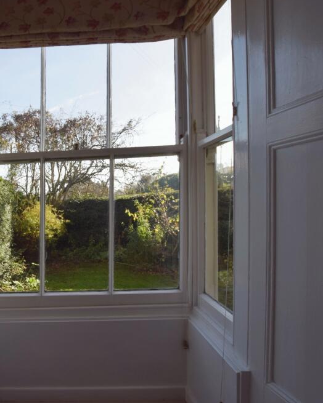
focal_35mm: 22
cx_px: 59
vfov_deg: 75.0
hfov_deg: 57.8
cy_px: 206
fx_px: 263
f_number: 8
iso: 220
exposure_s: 1/250
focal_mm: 10
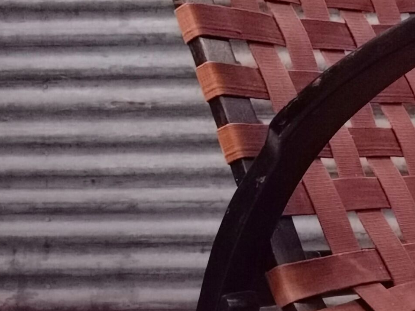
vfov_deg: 11.9
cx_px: 577
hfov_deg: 15.0
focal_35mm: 124
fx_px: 1486
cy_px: 211
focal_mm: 6.71
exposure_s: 1/40
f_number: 1.9
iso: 1000
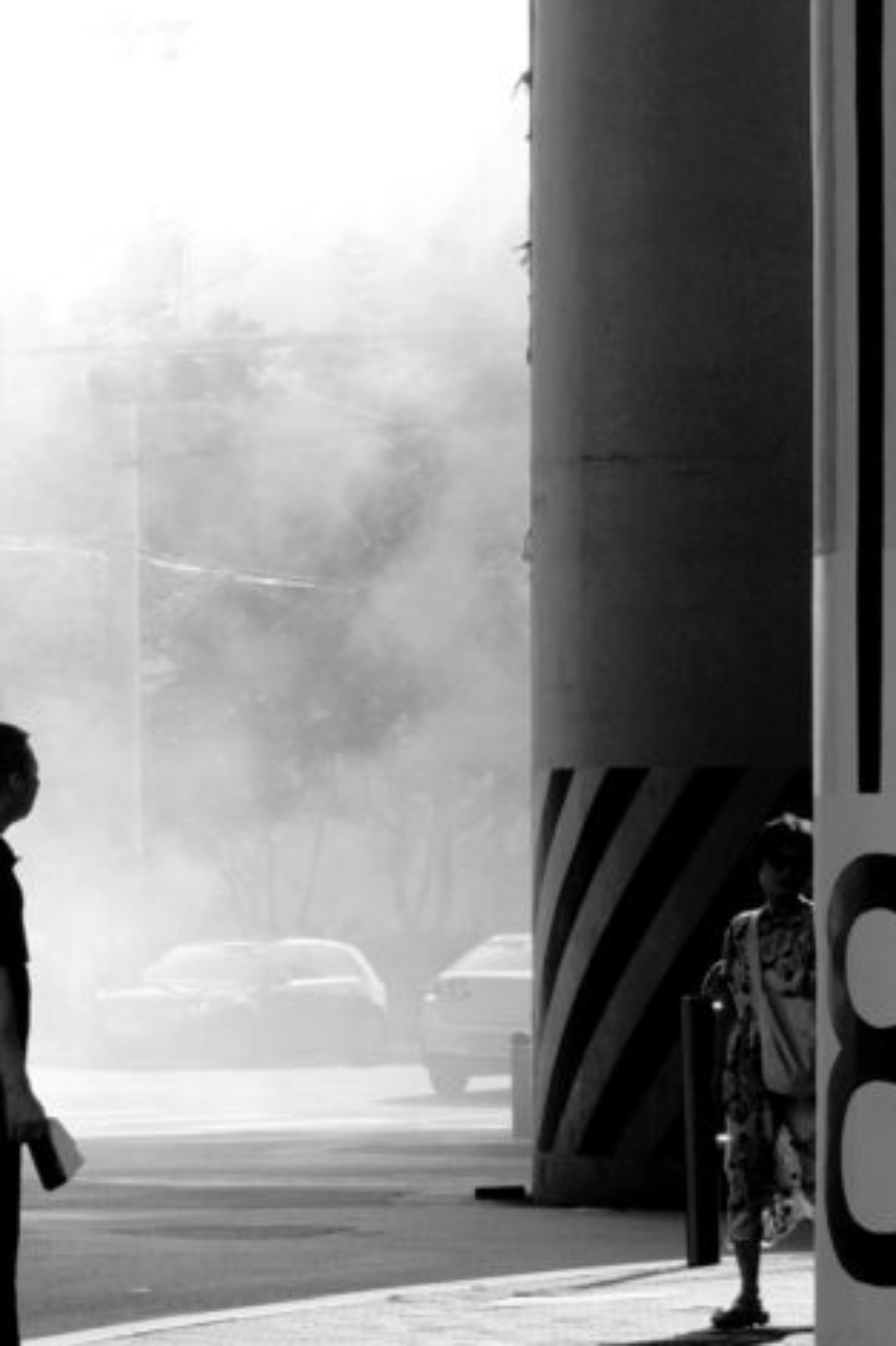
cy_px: 432
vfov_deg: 20.7
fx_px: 3661
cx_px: -74
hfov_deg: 13.7
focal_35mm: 98
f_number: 8
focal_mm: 26
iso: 200
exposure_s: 1/200
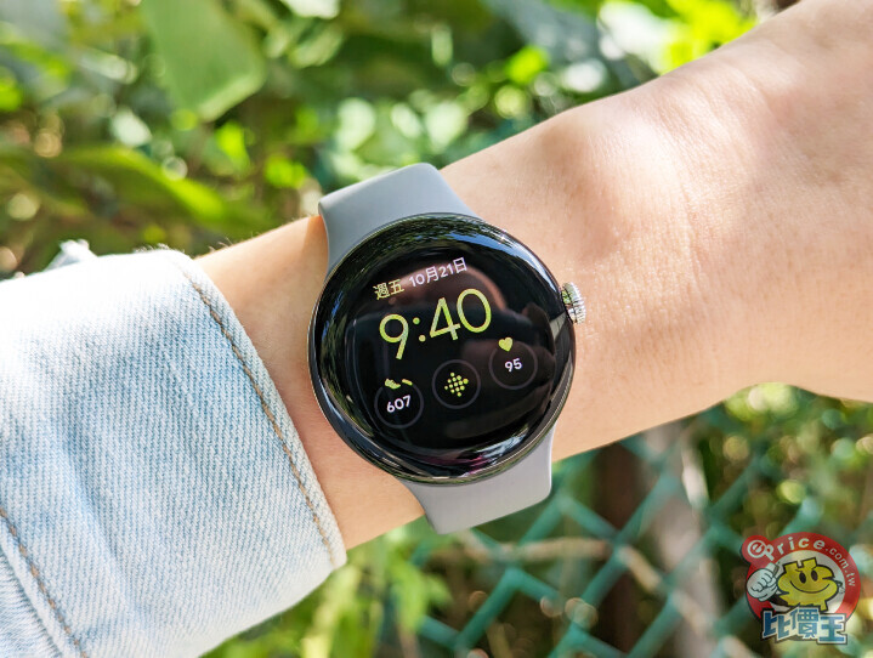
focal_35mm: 48
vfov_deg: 30.4
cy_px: 329
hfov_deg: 39.6
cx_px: 436
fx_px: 1213
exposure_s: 1/638
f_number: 1.85
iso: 39
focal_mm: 6.81
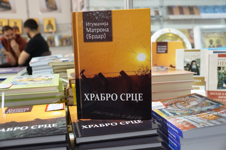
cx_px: 113
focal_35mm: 42
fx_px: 264
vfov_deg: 31.9
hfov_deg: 46.4
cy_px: 75
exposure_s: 1/60
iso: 1600
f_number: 5.6
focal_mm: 28
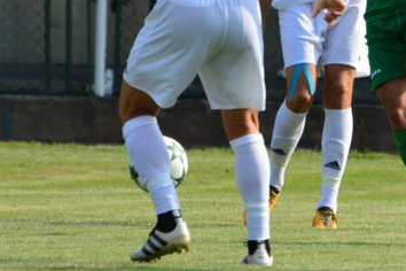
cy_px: 122
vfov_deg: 1.2
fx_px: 12912
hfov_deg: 1.8
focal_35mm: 1145
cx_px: 461
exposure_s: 1/800
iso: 250
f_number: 5.6
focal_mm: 300
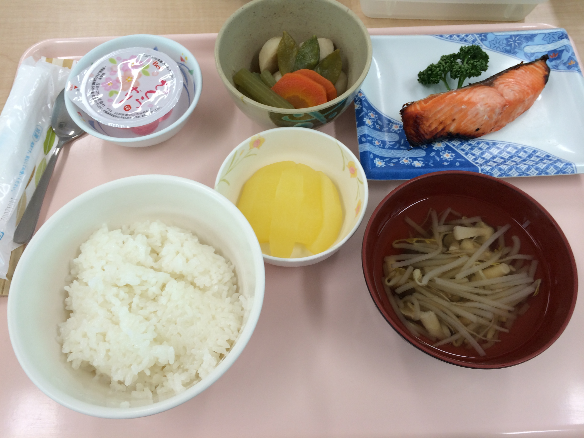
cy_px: 219
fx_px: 506
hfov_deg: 60.0
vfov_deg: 46.8
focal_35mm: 30
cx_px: 292
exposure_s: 1/60
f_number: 2.2
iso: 40
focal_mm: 4.12
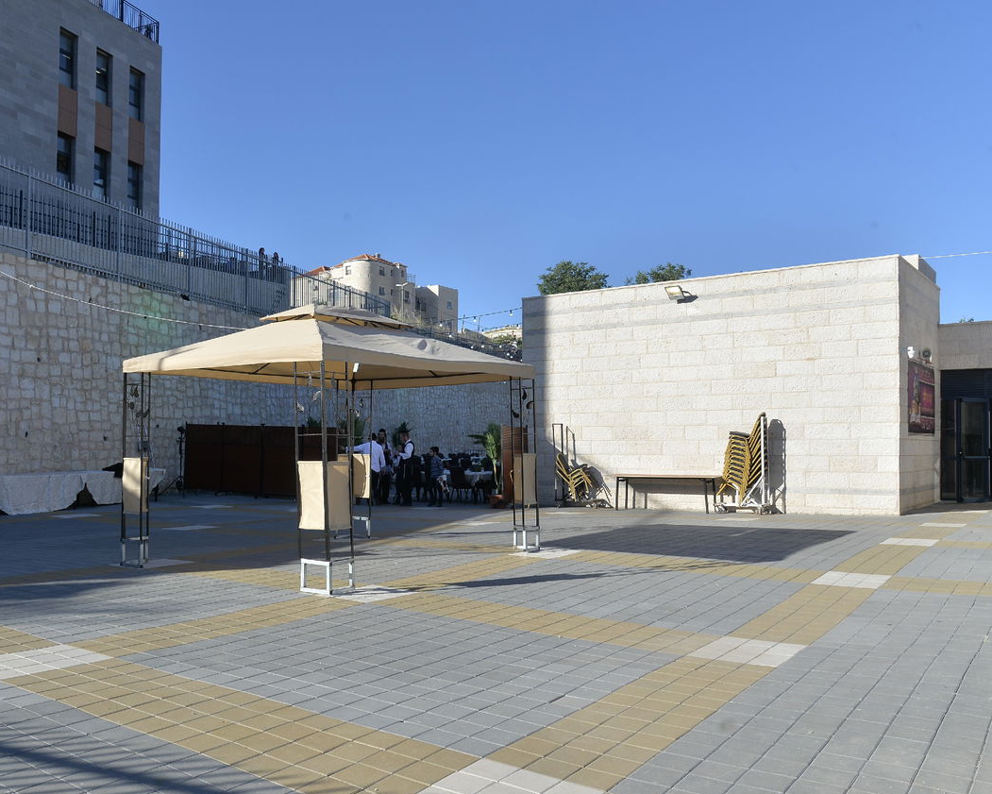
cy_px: 432
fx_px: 881
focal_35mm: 30
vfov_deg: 48.5
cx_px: 376
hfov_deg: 58.1
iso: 125
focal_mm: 24
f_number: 10
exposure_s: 1/200
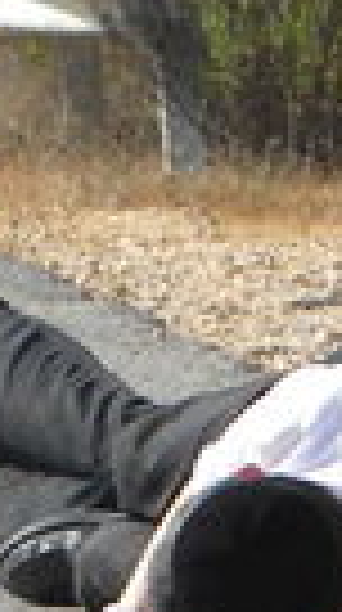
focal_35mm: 475
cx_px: -99
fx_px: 7696
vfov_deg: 4.6
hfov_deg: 2.5
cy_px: 414
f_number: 10
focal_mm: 26.8
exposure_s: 1/1000
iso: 720
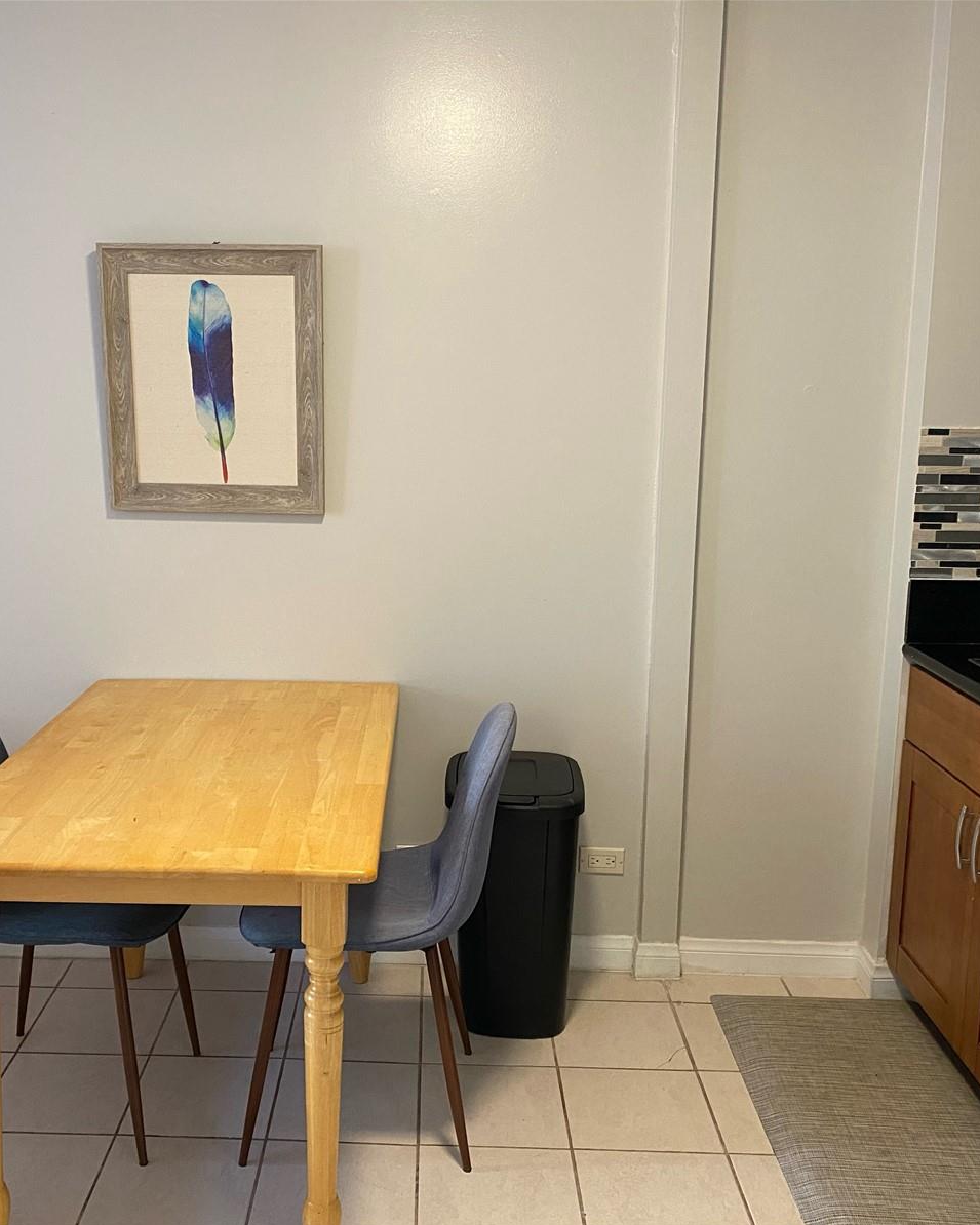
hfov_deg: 43.1
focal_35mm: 34
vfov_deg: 52.8
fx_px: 1233
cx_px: 393
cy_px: 615
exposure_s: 1/60
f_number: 1.8
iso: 250
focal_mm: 4.25
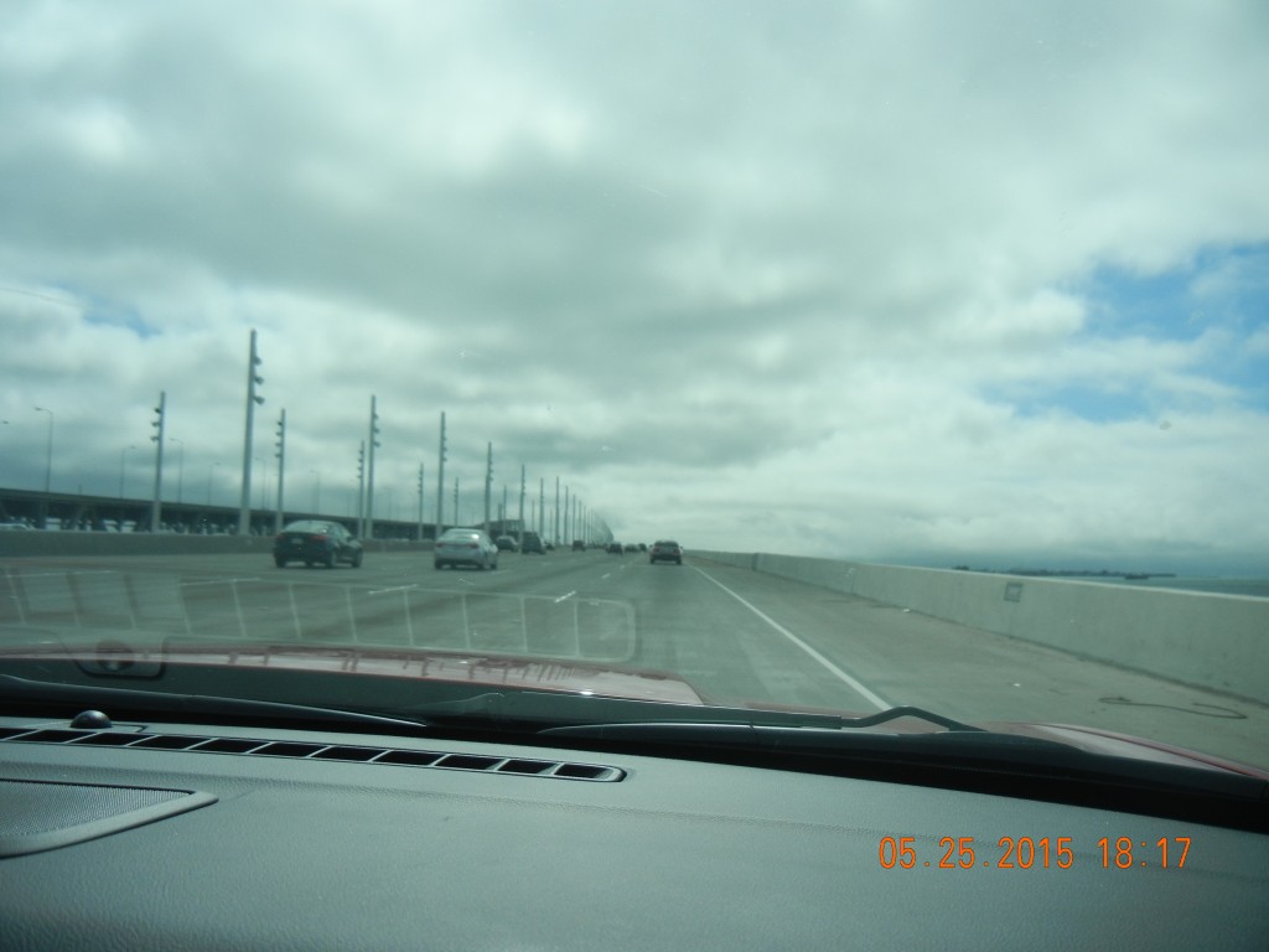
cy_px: 476
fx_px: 1100
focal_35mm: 30
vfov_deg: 46.8
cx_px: 634
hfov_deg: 60.0
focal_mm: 5.4
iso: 160
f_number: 7
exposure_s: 1/833
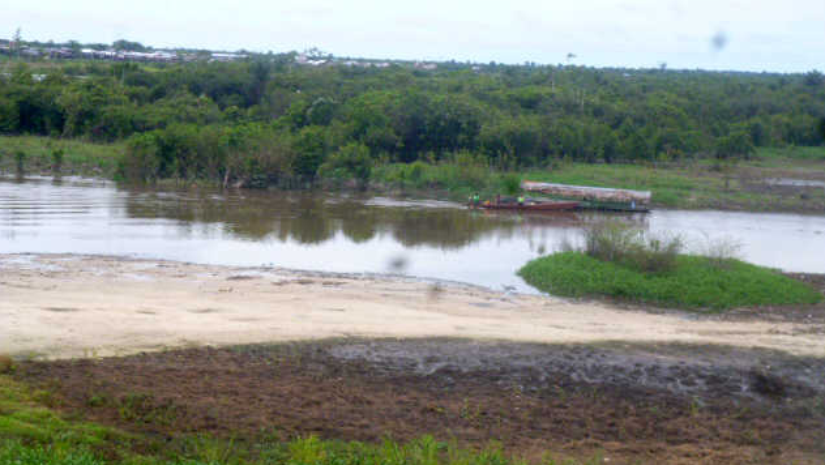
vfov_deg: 14.1
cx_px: 416
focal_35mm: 86
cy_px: 178
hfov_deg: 24.7
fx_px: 1882
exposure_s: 1/500
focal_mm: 13.9
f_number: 5.4
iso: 320
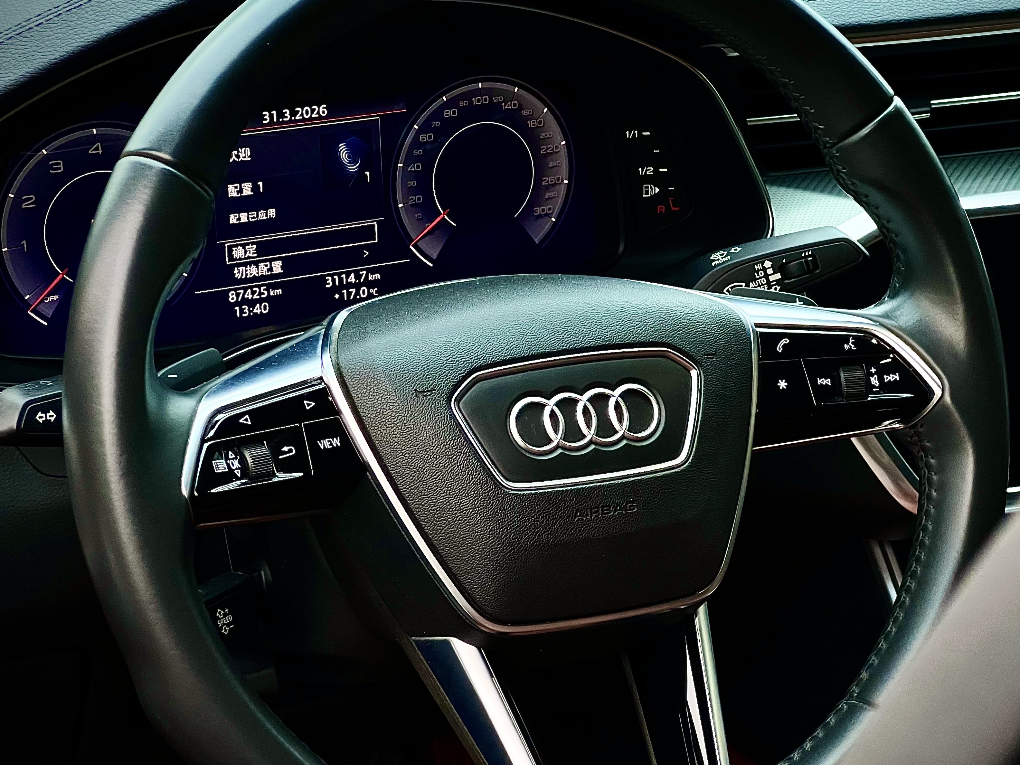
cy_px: 415
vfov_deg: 15.1
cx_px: 612
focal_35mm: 98
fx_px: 2888
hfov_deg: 20.0
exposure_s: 1/99
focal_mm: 9
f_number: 2.8
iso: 200
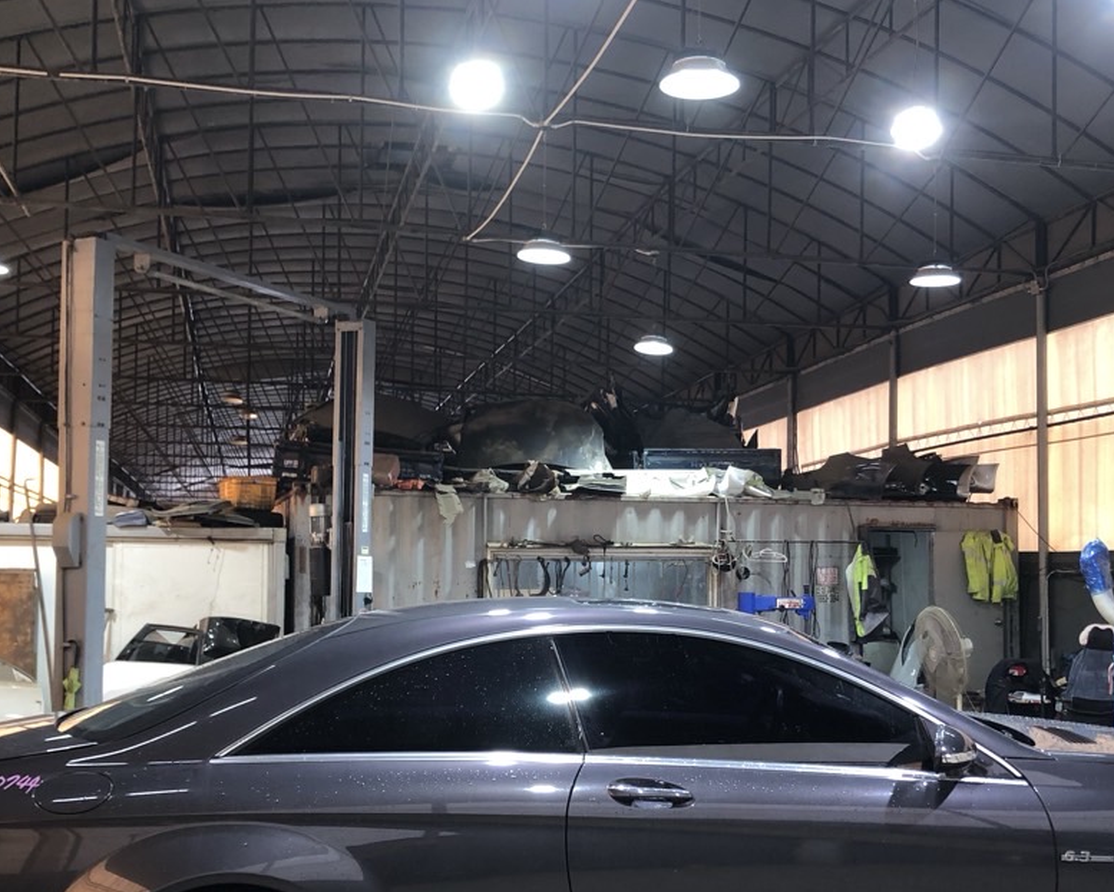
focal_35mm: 45
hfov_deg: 41.0
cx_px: 638
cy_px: 516
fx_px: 1484
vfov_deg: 33.4
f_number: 1.8
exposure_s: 1/20
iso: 40
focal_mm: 3.99
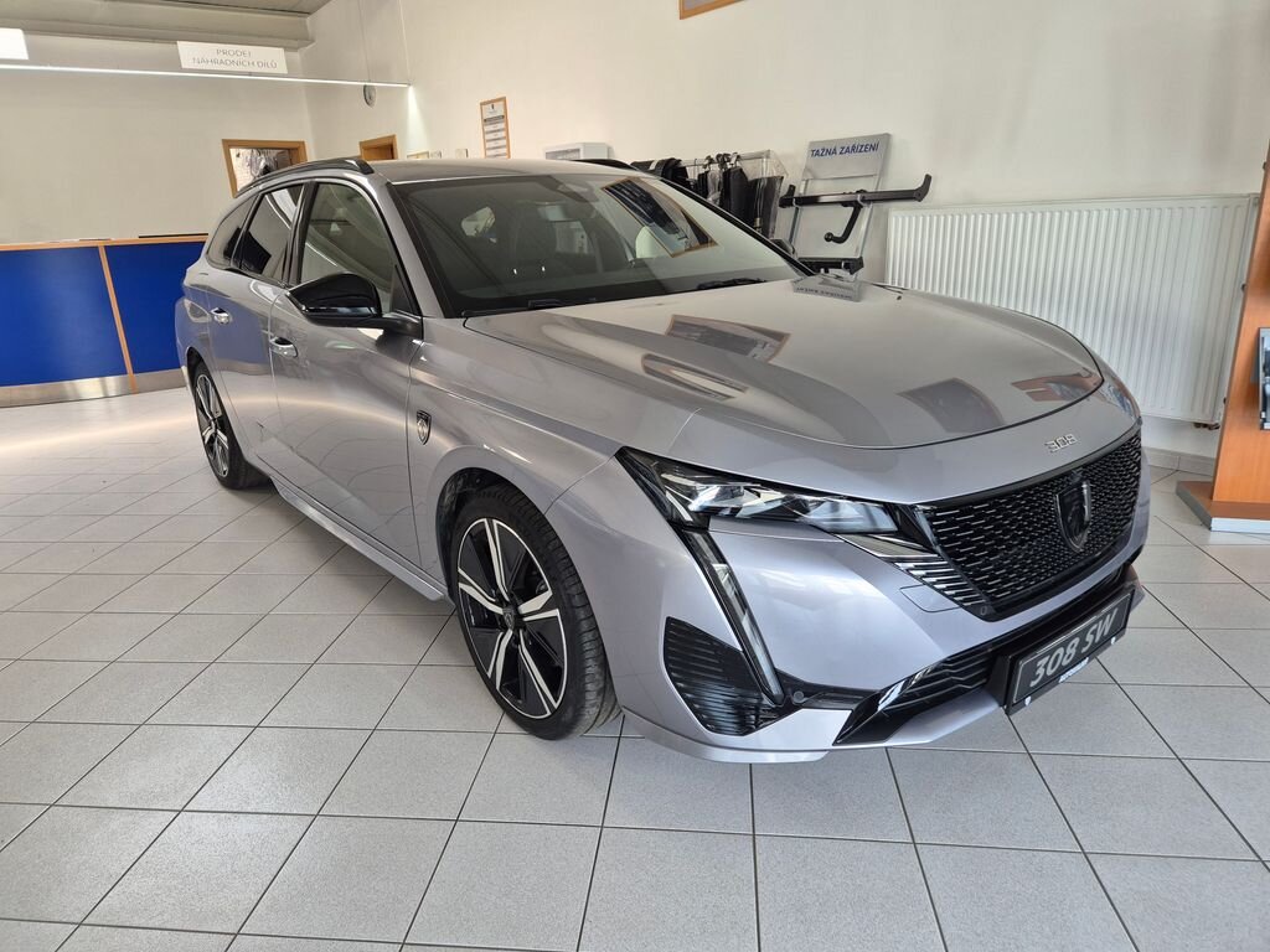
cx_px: 635
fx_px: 844
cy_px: 476
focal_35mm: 23
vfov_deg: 58.9
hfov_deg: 73.9
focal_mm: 5.4
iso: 160
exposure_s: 1/180
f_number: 1.8
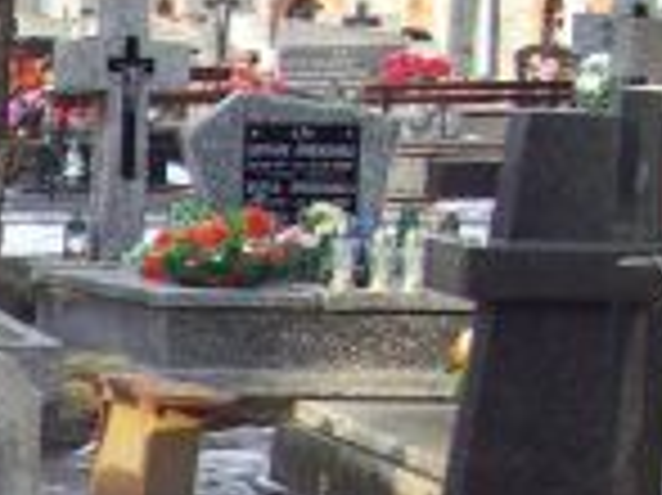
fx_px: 3000
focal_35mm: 157
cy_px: 734
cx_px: -648
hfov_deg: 11.4
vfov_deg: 9.2
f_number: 2.7
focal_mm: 6
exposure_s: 1/154
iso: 80
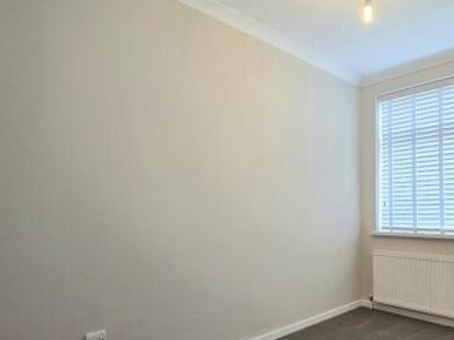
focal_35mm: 23
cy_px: 206
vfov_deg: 58.3
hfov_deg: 72.1
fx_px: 301
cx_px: 296
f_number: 2.2
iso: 64
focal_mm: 2.2
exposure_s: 1/50.3
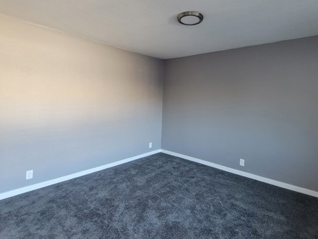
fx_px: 165
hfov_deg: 87.6
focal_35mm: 18
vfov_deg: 71.1
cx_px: 169
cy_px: 100
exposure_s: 1/40
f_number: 2.2
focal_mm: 2.2
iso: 320
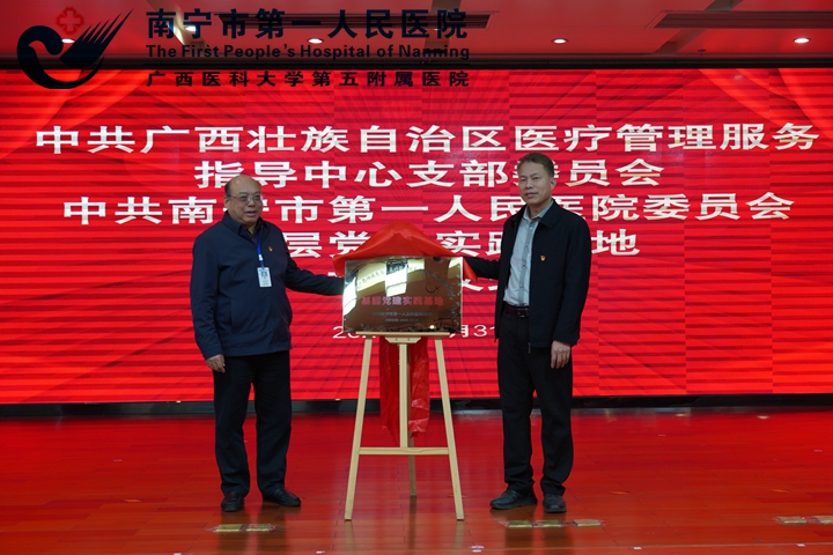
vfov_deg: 29.2
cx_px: 416
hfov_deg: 42.7
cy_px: 278
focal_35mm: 46
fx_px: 1064
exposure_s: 1/160
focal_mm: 46
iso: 800
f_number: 4
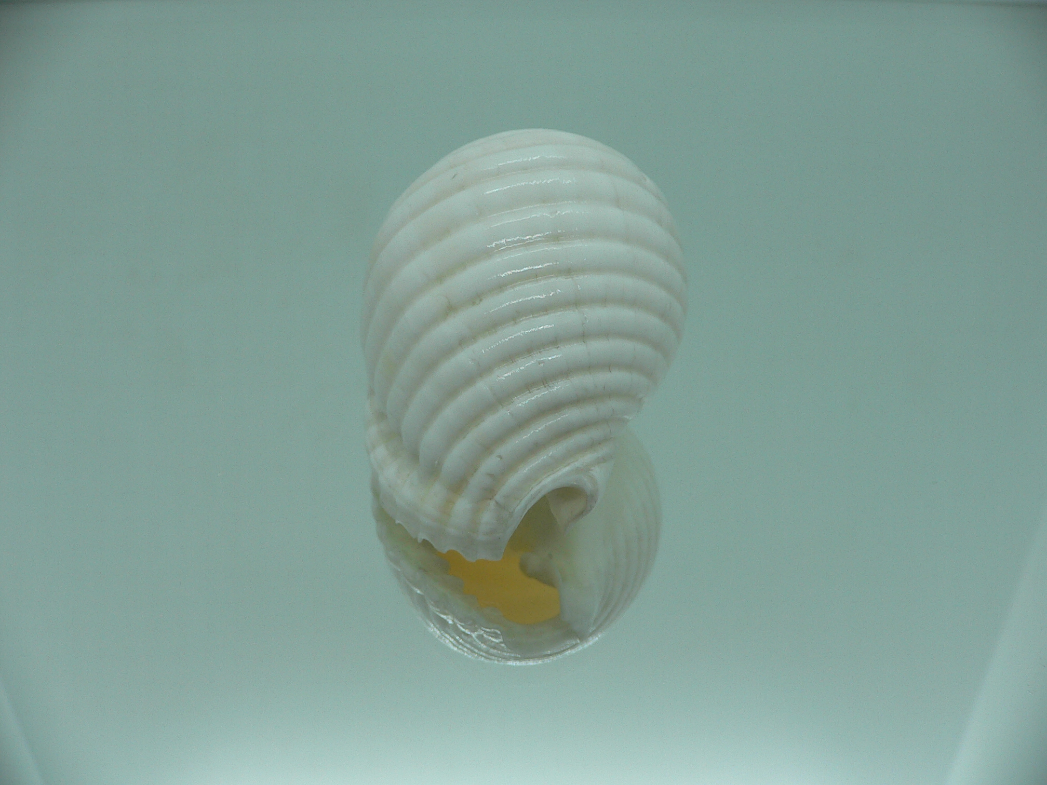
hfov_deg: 52.6
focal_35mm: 35
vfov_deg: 40.7
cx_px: 524
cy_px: 392
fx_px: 1059
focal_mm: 4.6
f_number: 2.8
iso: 80
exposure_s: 1/80
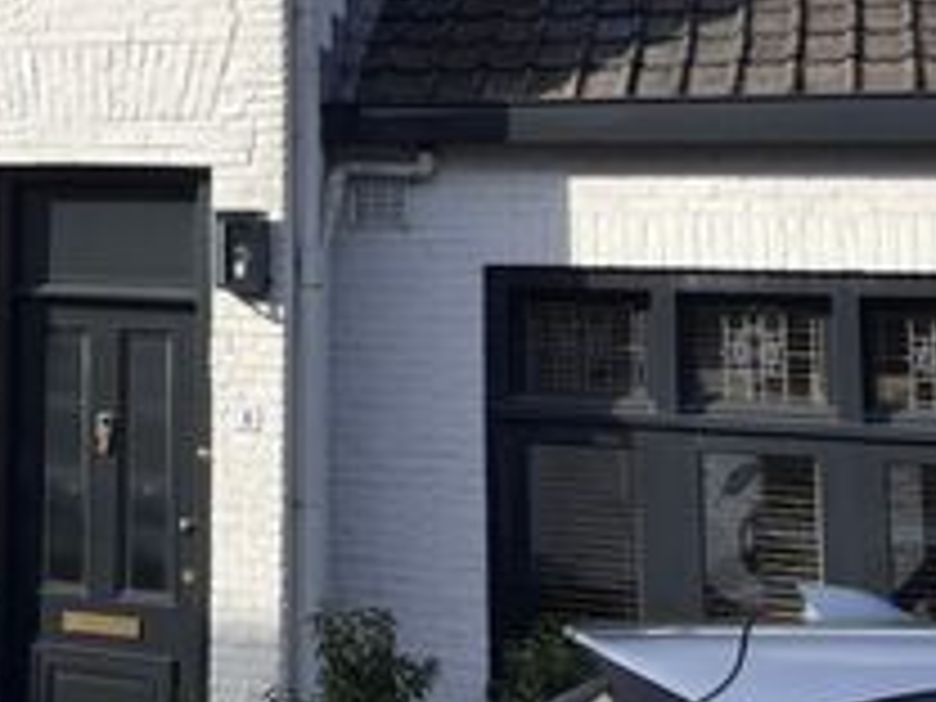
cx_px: -270
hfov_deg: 23.2
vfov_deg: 19.3
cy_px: 72
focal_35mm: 75
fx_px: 2028
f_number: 1.6
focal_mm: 5.96
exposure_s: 1/3021
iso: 50
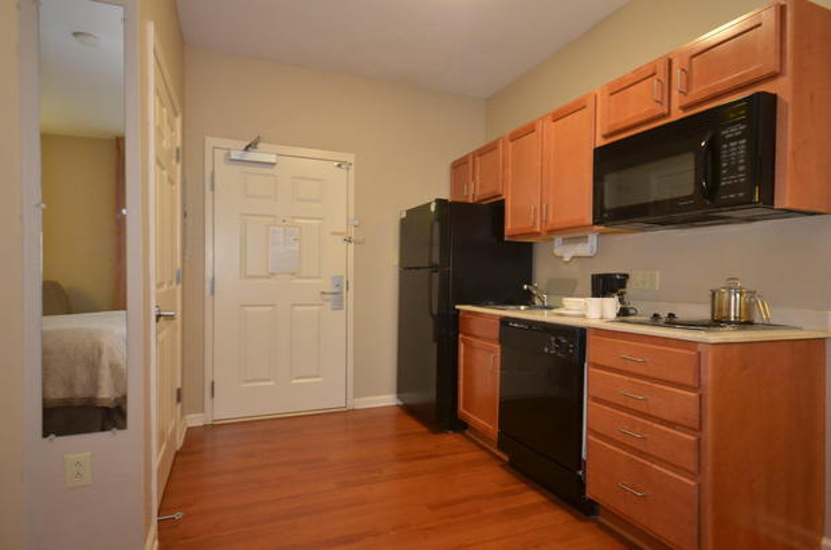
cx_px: 416
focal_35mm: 20
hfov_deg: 85.5
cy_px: 275
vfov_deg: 63.0
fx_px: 449
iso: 250
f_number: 5
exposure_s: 1/10
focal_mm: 13
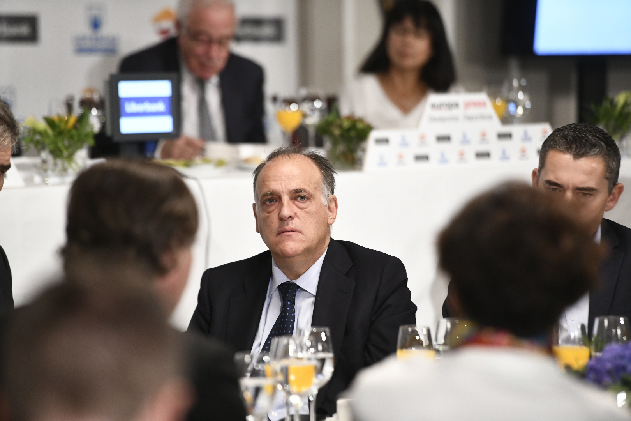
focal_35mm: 200
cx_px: 316
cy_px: 210
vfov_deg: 6.9
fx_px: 3505
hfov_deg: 10.3
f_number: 3.5
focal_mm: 200
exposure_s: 1/250
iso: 3200
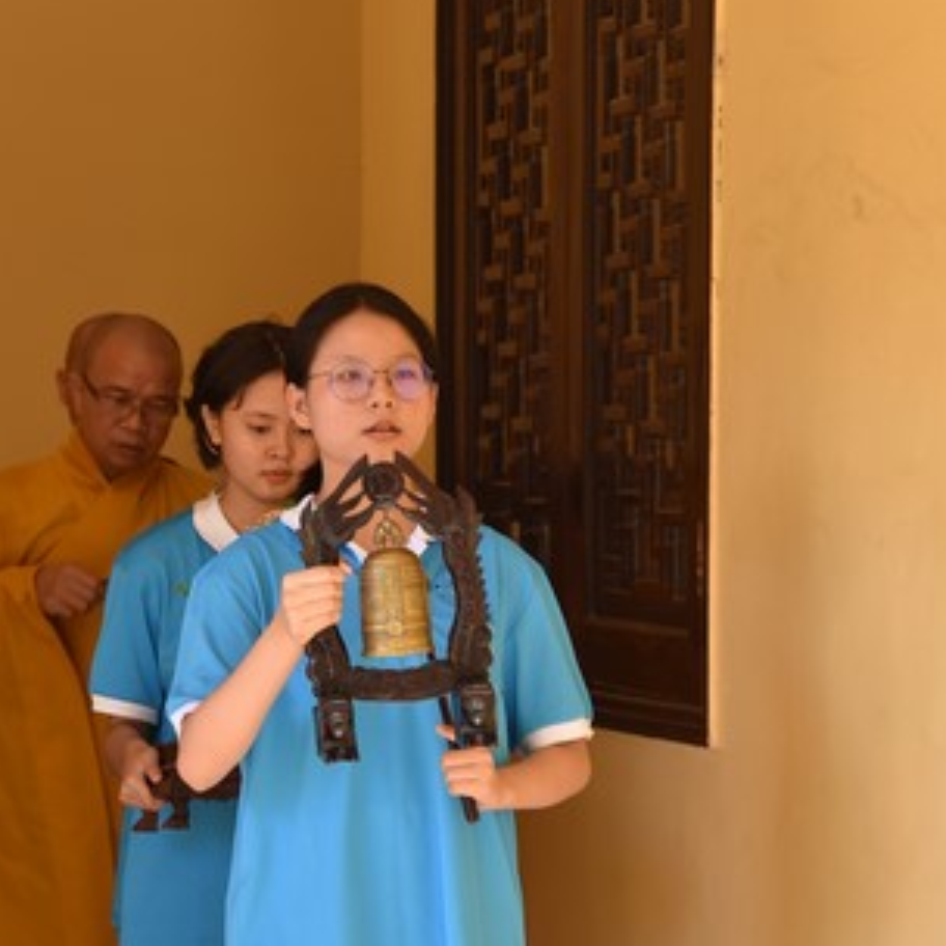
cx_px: 364
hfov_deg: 9.8
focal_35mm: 178
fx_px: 5504
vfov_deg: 9.8
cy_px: 591
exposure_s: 1/160
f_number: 4.5
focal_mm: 98
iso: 160
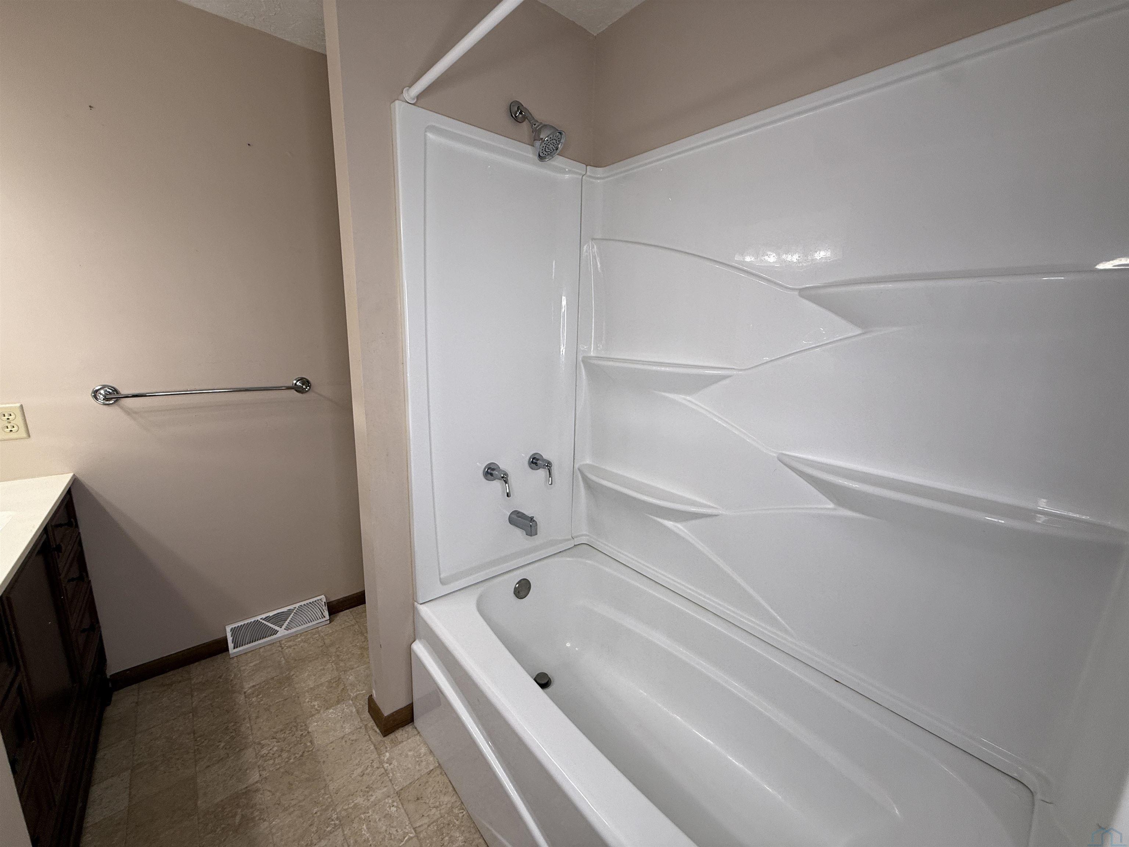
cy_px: 424
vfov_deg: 85.7
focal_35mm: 14
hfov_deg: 102.1
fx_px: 457
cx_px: 564
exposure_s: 1/120
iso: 50
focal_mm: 2.22
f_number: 2.2
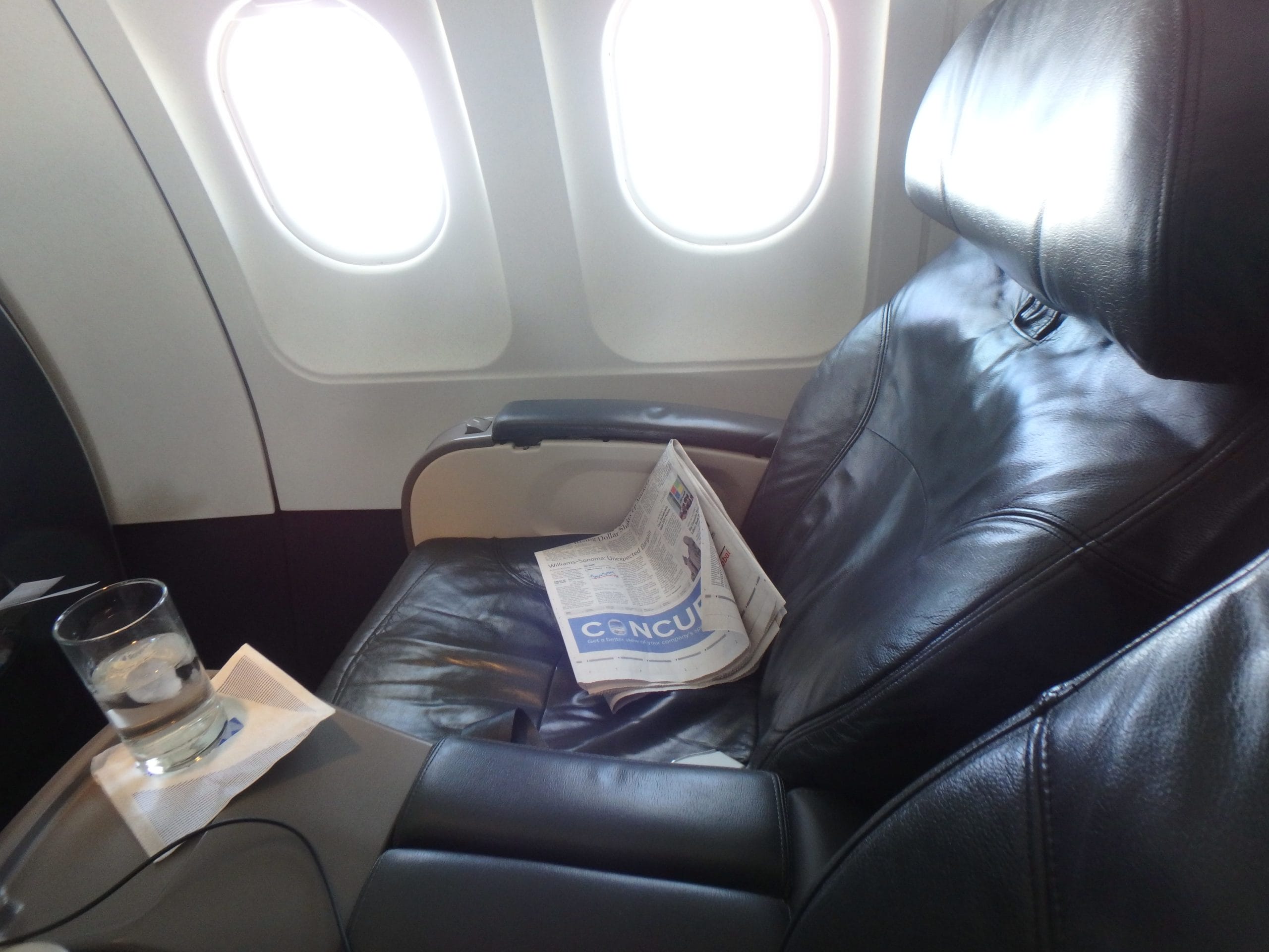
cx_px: 634
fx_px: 770
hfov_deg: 79.0
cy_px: 476
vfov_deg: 63.4
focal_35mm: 21
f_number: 3.5
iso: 250
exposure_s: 1/30
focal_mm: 3.7
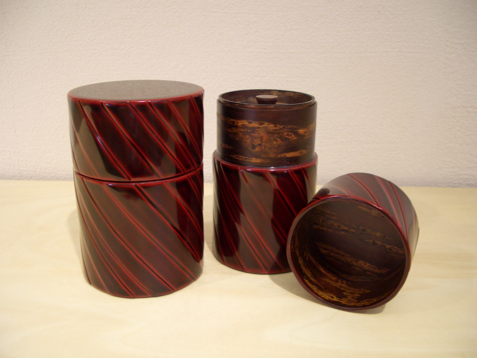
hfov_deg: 52.6
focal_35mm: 35
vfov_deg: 40.7
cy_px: 179
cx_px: 238
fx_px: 482
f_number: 2.6
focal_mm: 5.8
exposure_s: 1/25
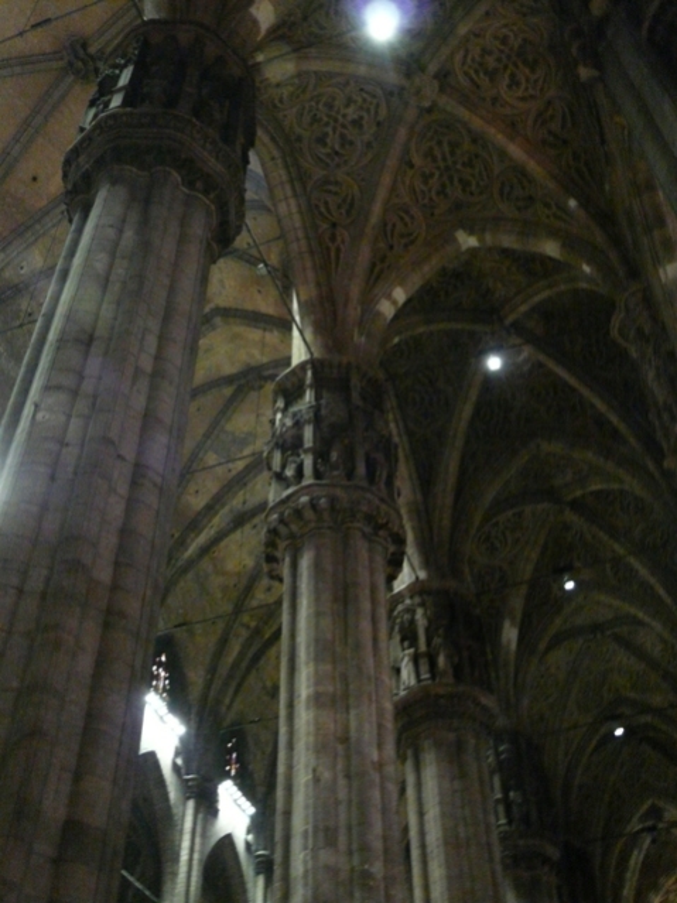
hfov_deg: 37.7
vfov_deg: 49.0
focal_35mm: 38
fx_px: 991
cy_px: 452
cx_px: 338
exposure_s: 1/8
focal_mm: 6.3
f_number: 2.8
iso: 800
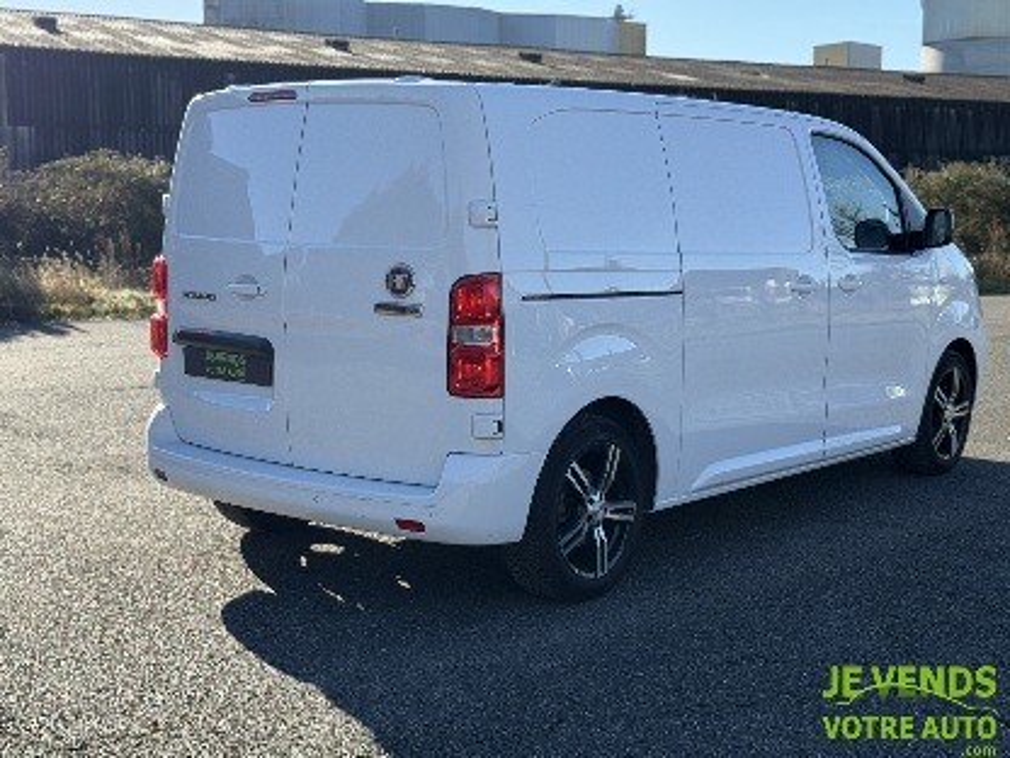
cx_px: 505
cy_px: 379
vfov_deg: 30.3
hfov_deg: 39.7
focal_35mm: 48
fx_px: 1401
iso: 64
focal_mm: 6.76
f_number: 1.78
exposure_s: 1/2033
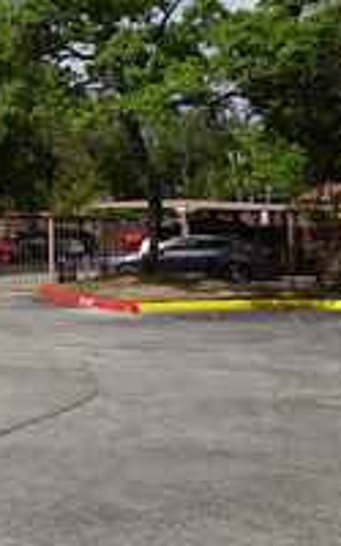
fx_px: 1309
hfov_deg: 13.7
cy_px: 124
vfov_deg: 23.3
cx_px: -207
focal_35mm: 88
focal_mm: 18
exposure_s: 1/200
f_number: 11
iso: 100
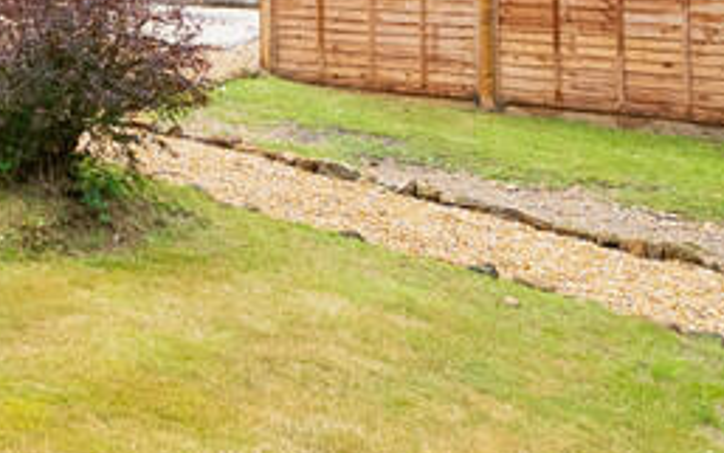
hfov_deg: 21.8
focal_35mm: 67
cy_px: -231
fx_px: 1323
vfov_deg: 17.4
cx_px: -518
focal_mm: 16.5
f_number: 7.1
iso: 1600
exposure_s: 1/500
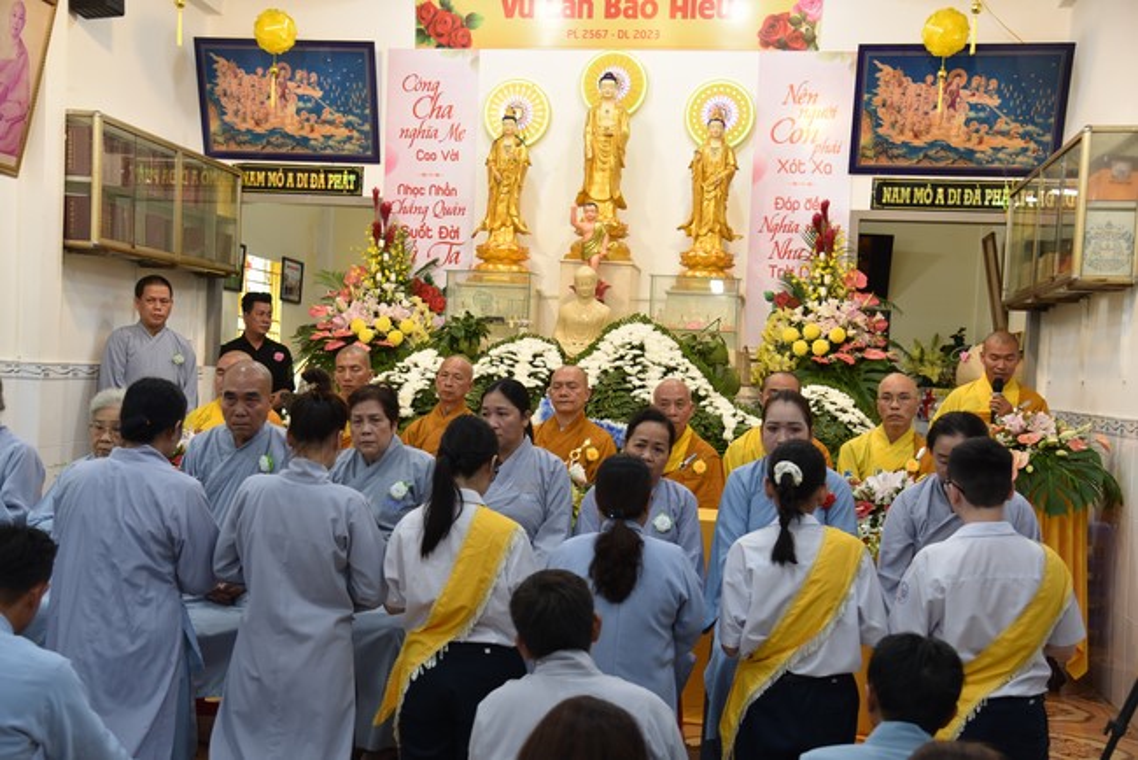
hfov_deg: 44.5
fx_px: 1391
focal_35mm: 44
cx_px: 569
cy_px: 380
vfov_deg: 30.5
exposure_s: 1/60
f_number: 4
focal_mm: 44
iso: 400
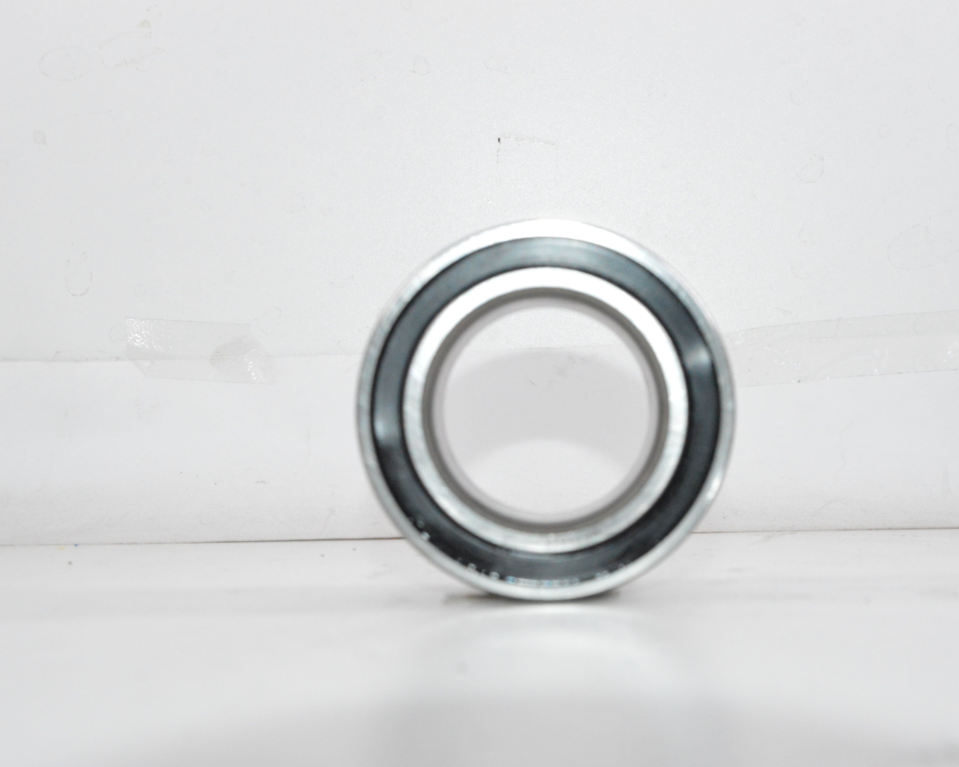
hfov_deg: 27.9
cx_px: 544
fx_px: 1930
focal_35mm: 68
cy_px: 384
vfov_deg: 22.5
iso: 3200
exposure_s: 1/125
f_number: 10
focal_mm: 40
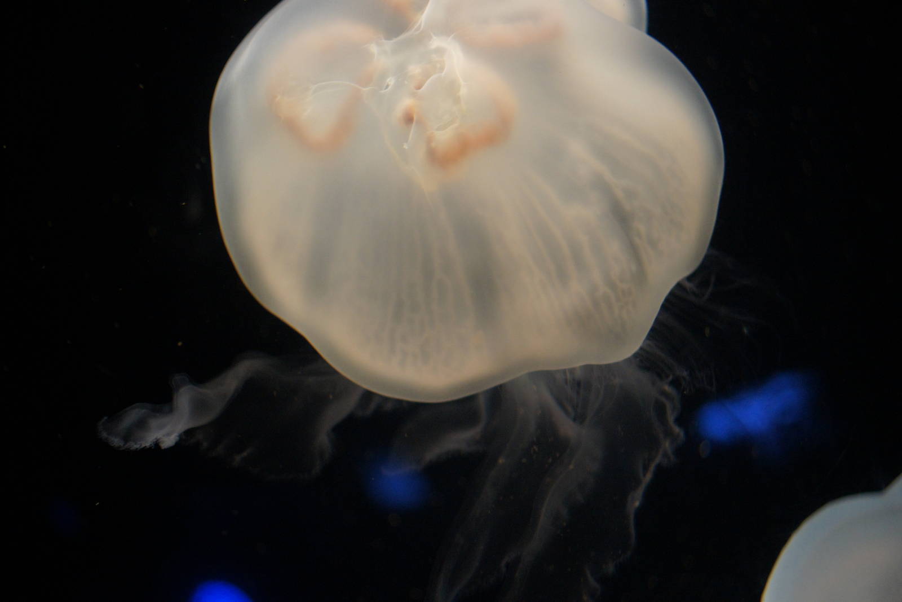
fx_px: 1128
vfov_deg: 29.9
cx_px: 451
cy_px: 301
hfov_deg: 43.6
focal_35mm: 45
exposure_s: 1/30
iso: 1600
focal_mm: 30
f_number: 2.8
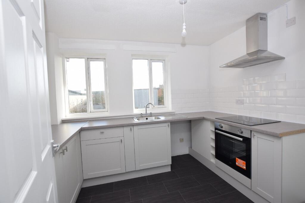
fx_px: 127
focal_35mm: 15
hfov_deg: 100.4
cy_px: 102
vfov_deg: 77.3
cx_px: 152
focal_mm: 10
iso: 400
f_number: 5.6
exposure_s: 1/125
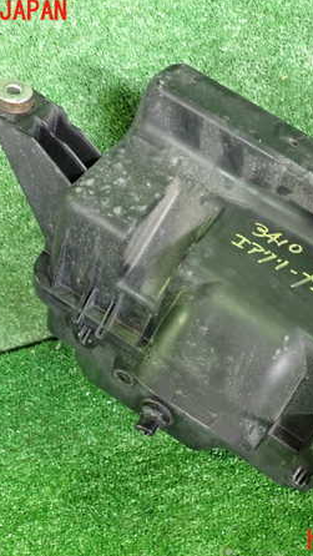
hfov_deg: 26.9
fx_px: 649
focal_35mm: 44
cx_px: 214
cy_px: 277
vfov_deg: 46.4
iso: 800
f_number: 2.3
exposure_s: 1/30
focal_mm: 5.4
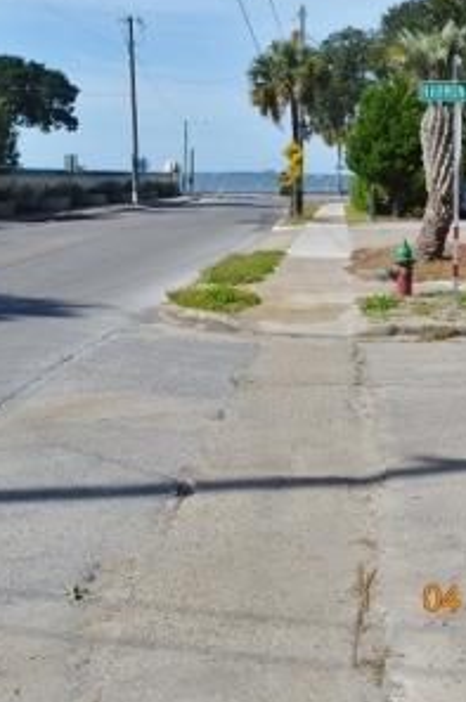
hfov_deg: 26.9
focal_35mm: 50
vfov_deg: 37.4
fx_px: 974
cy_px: 85
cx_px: 229
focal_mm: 18
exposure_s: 1/320
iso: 100
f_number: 9
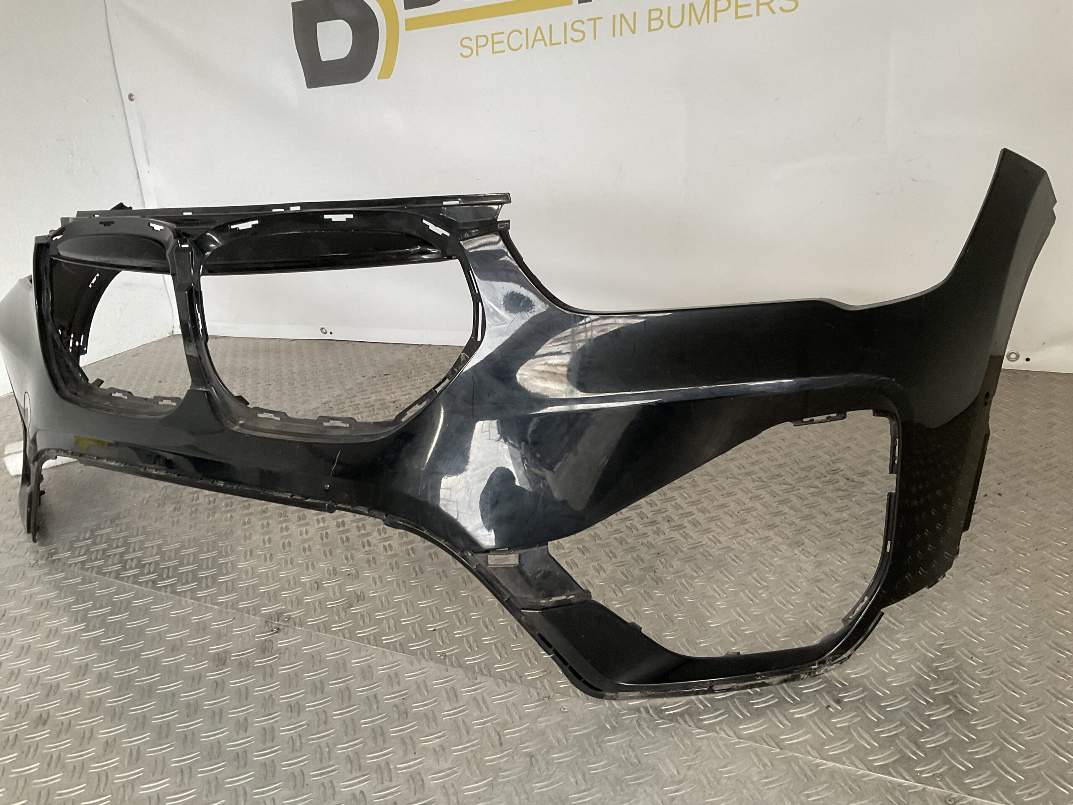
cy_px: 402
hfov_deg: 61.7
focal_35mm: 29
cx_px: 536
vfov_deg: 48.2
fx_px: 899
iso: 100
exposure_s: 1/50
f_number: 1.8
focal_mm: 3
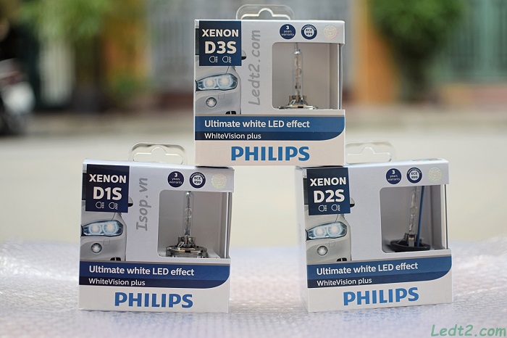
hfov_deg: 37.9
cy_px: 169
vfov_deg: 25.7
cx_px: 254
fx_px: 739
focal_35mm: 52
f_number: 1.8
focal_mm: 35
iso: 200
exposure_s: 1/80
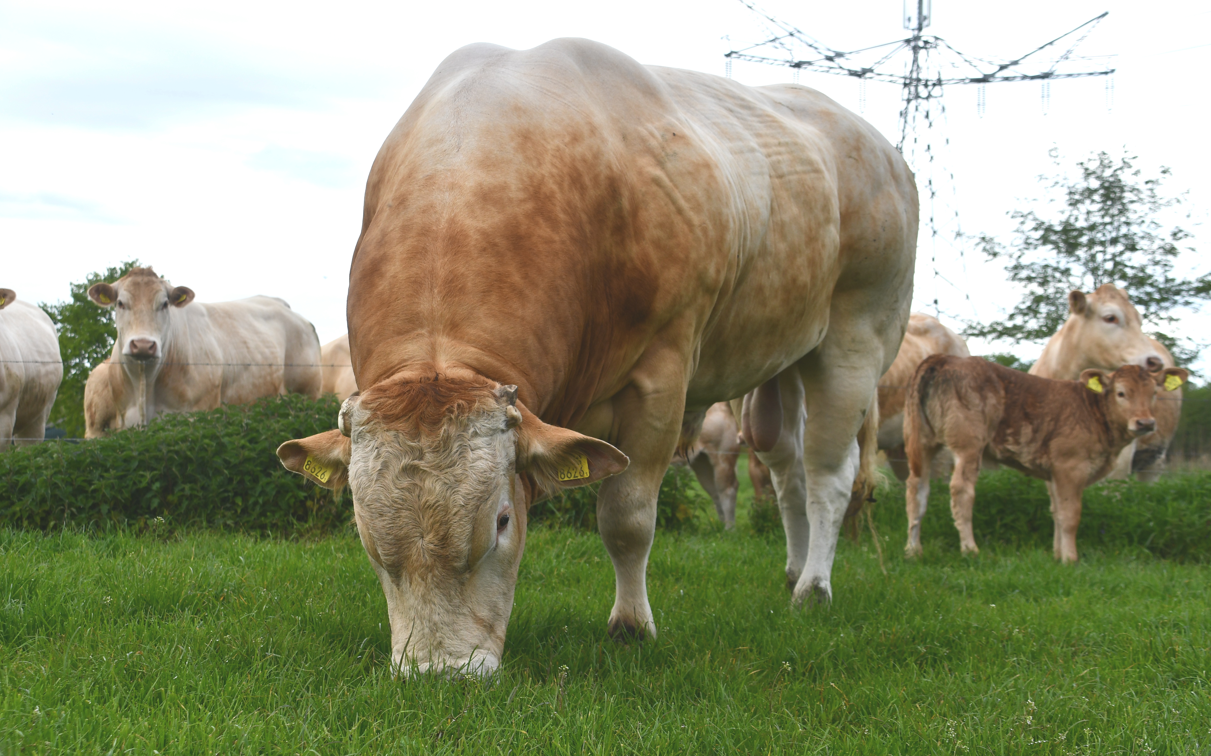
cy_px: 360
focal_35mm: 62
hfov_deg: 33.0
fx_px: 2046
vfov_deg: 21.0
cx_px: 606
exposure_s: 1/250
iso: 200
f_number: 8
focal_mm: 40
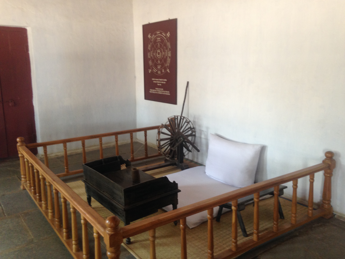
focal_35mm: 33
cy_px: 130
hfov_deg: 55.4
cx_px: 172
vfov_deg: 42.9
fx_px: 329
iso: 100
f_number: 2.4
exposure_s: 1/20
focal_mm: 4.12
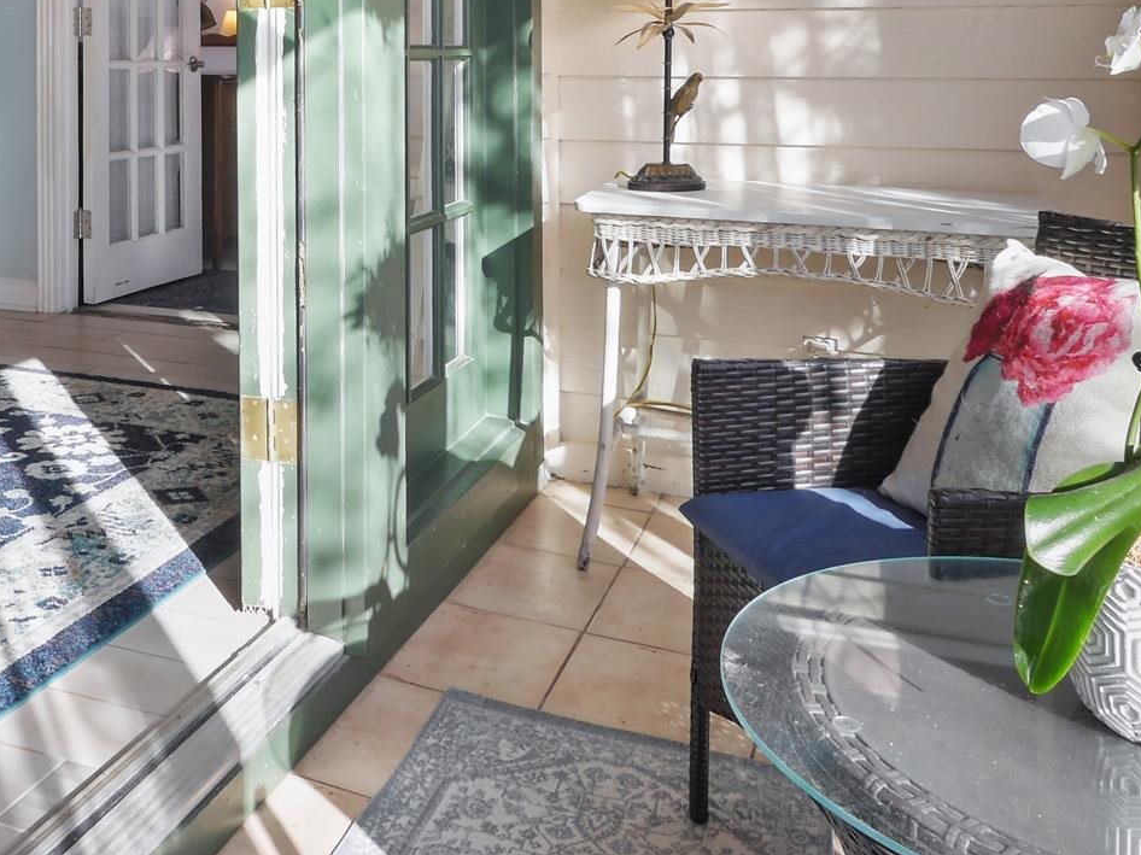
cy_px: 19
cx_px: 287
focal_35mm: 37
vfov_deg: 35.3
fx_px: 1219
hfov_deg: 48.3
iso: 400
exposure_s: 1/13
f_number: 8
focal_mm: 7
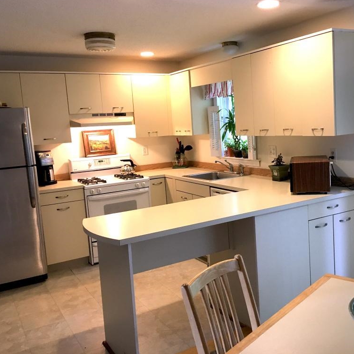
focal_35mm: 35
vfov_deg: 47.2
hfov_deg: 46.7
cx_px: 224
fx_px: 405
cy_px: 174
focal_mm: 4.15
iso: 125
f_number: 2.2
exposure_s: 1/33
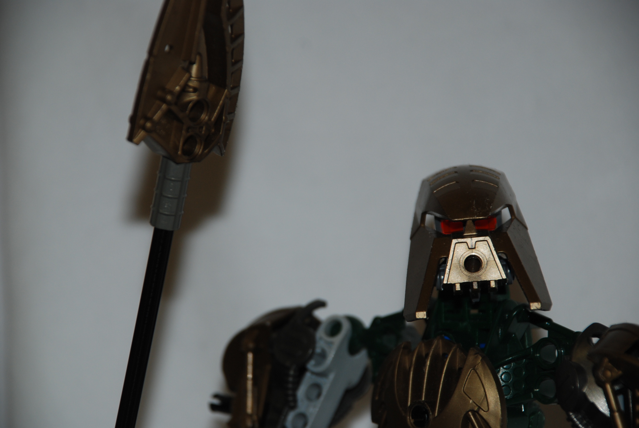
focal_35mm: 202
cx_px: 320
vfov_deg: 6.8
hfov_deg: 10.1
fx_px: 3599
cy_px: 214
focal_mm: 135
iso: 200
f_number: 5.6
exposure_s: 1/60
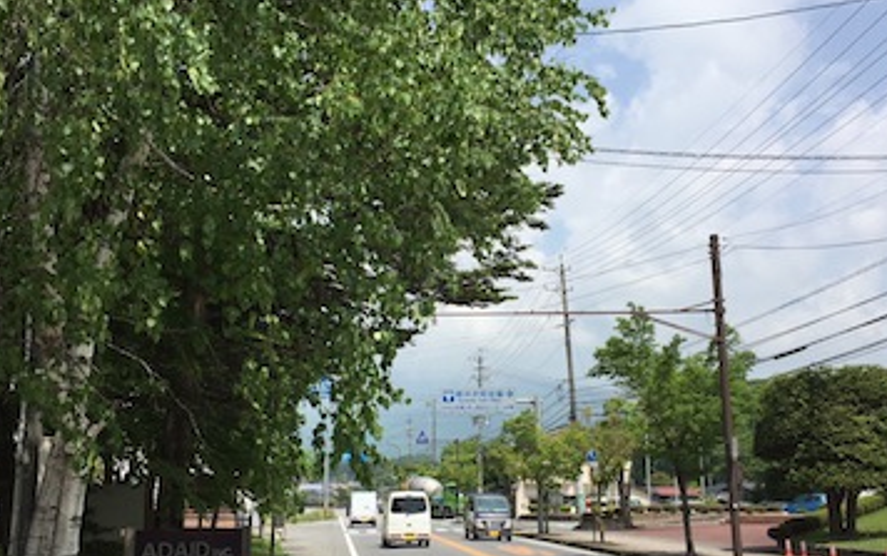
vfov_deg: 29.2
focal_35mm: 44
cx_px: 439
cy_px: 305
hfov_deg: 45.2
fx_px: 1064
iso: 32
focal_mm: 4.15
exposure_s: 1/2475
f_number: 2.2
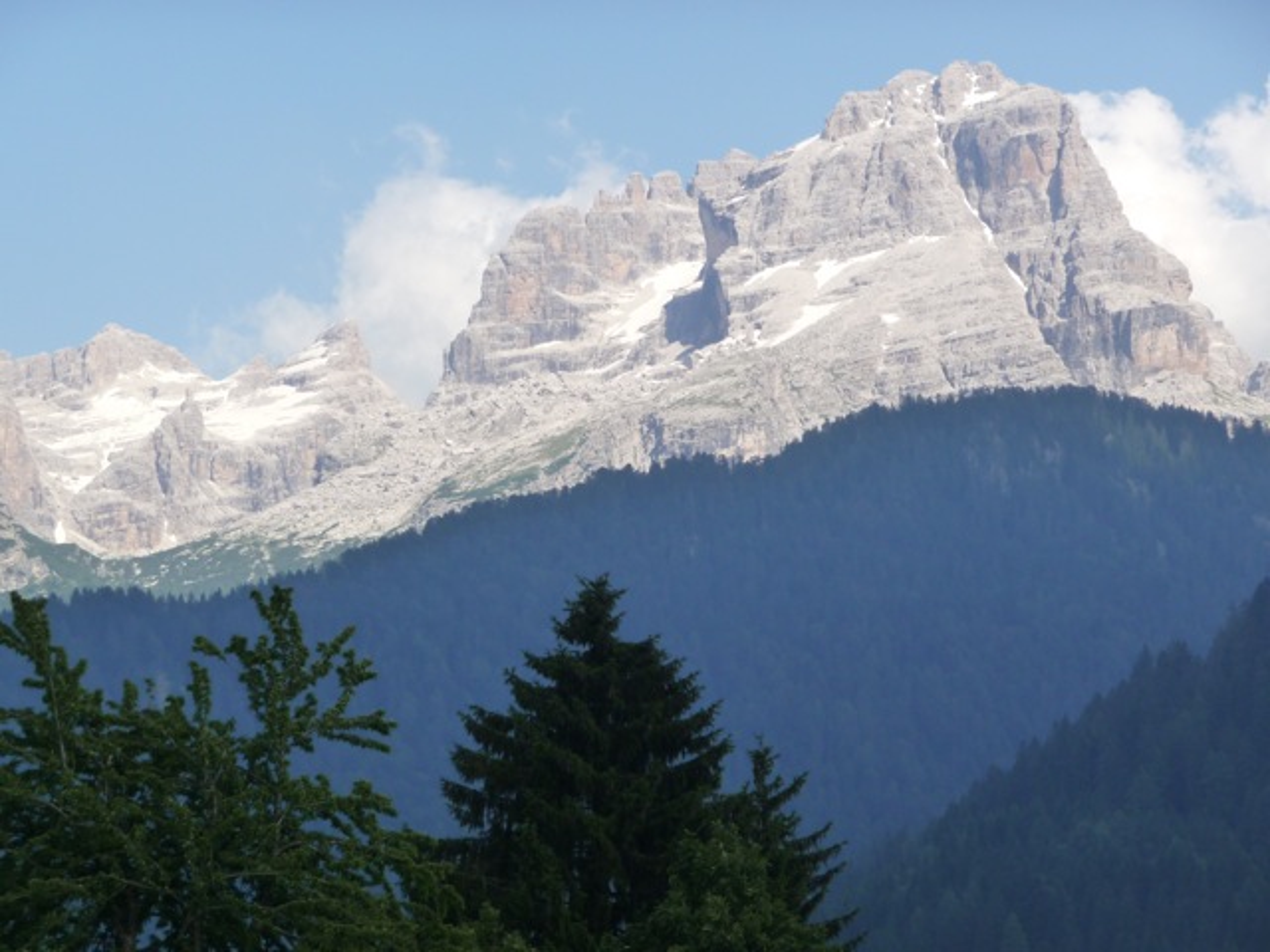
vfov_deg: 10.5
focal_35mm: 141
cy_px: 476
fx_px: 5173
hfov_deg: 14.0
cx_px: 635
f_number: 4.8
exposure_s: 1/400
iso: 160
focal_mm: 24.1
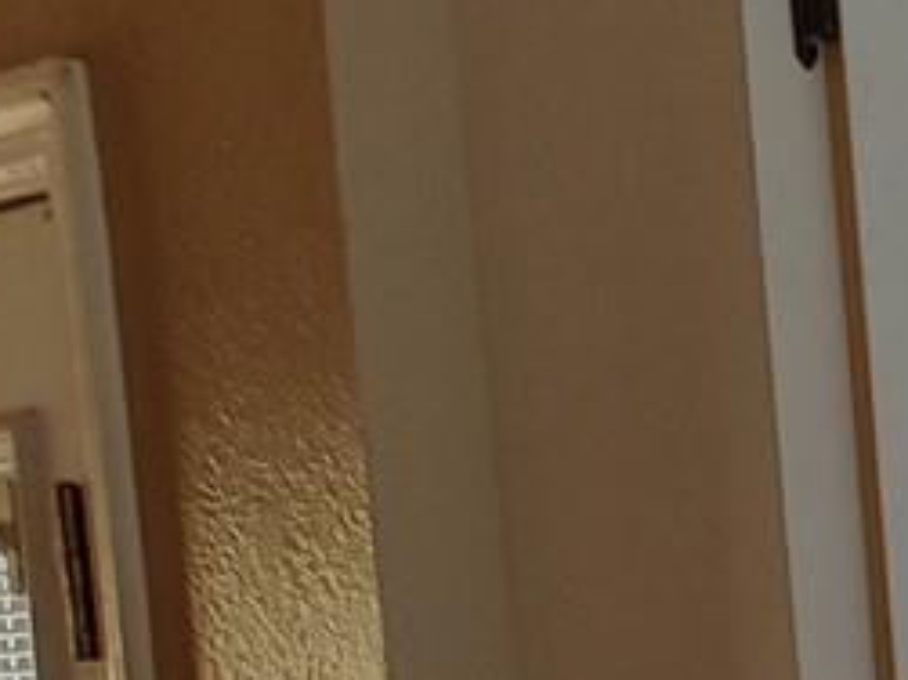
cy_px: 1385
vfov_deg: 9.1
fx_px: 4011
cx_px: 2554
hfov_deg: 10.2
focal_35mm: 153
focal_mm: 5.88
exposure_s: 1/60
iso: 316
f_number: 1.9
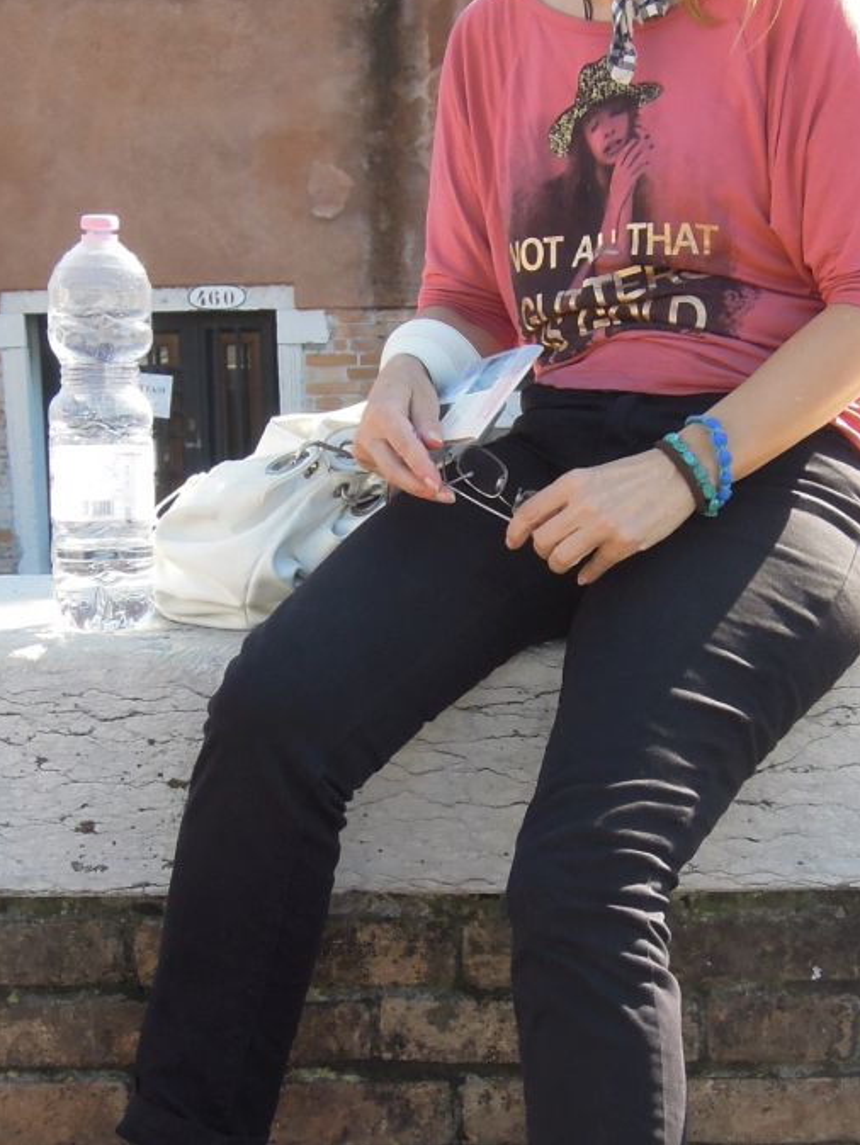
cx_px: 564
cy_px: 633
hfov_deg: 18.2
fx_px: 2681
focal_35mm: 81
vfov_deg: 24.1
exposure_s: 1/500
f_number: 3.3
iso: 160
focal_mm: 7.2
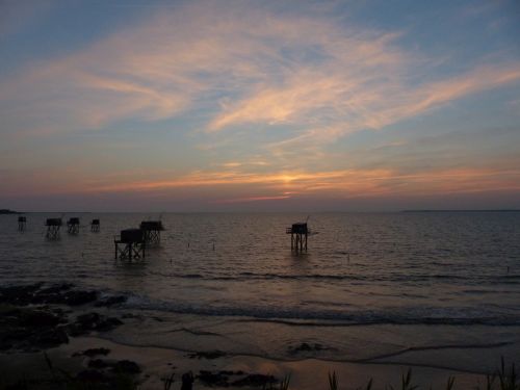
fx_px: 376
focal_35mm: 25
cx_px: 260
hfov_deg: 69.4
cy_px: 195
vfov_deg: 54.9
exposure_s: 1/800
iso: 400
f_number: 2.8
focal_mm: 4.5
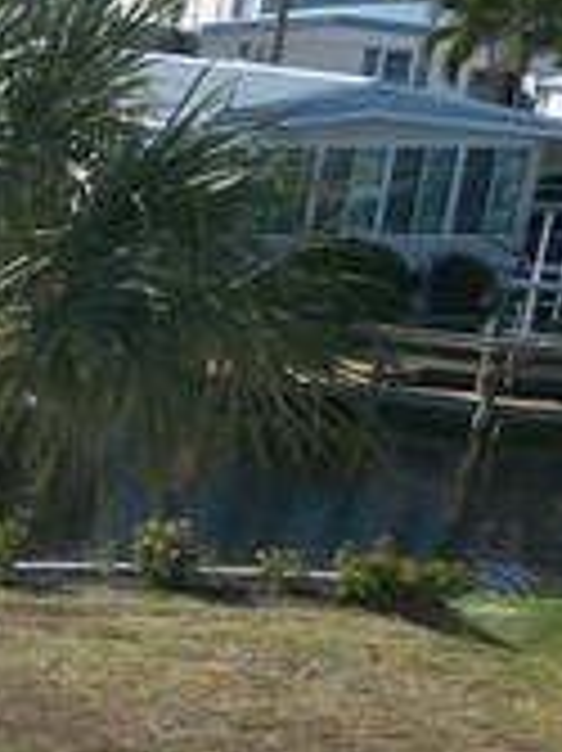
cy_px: 1045
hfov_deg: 7.9
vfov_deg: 12.9
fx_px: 3186
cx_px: -1403
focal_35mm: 147
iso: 200
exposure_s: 1/4000
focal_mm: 6.72
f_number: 1.7
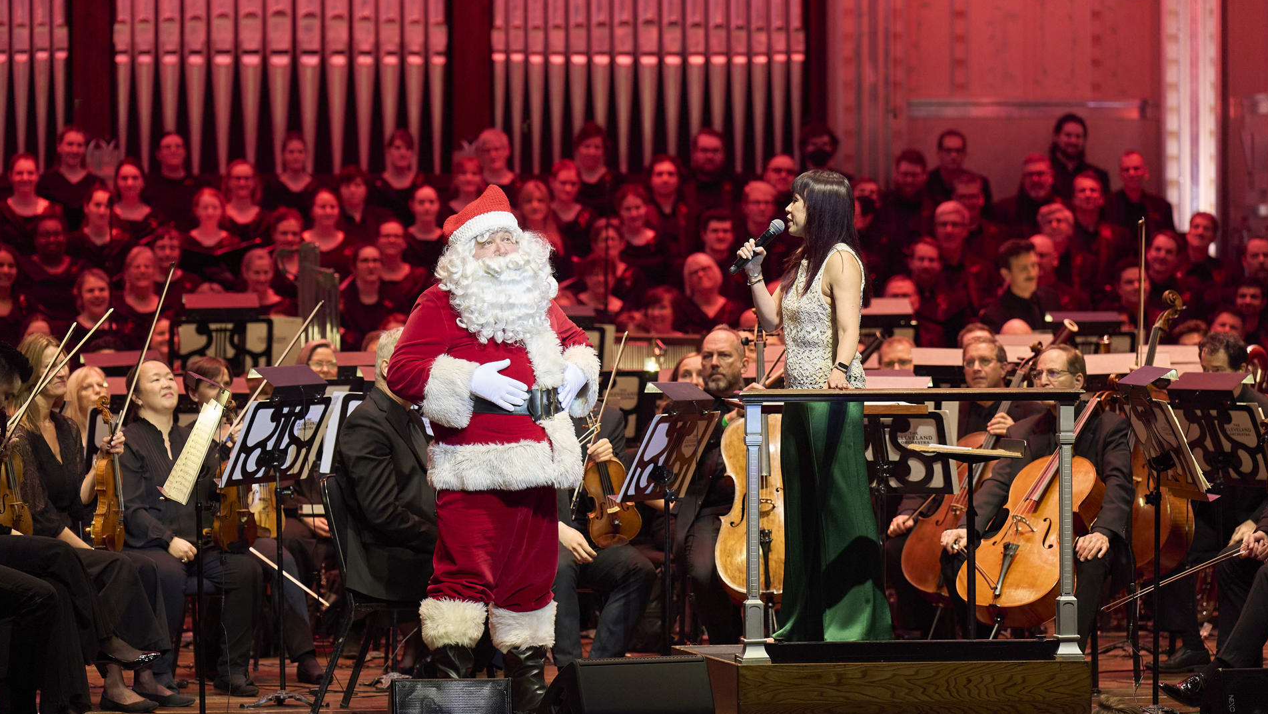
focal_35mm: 168
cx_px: 635
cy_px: 391
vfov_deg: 7.2
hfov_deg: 12.8
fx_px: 5649
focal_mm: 159
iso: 4000
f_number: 3.5
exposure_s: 1/400
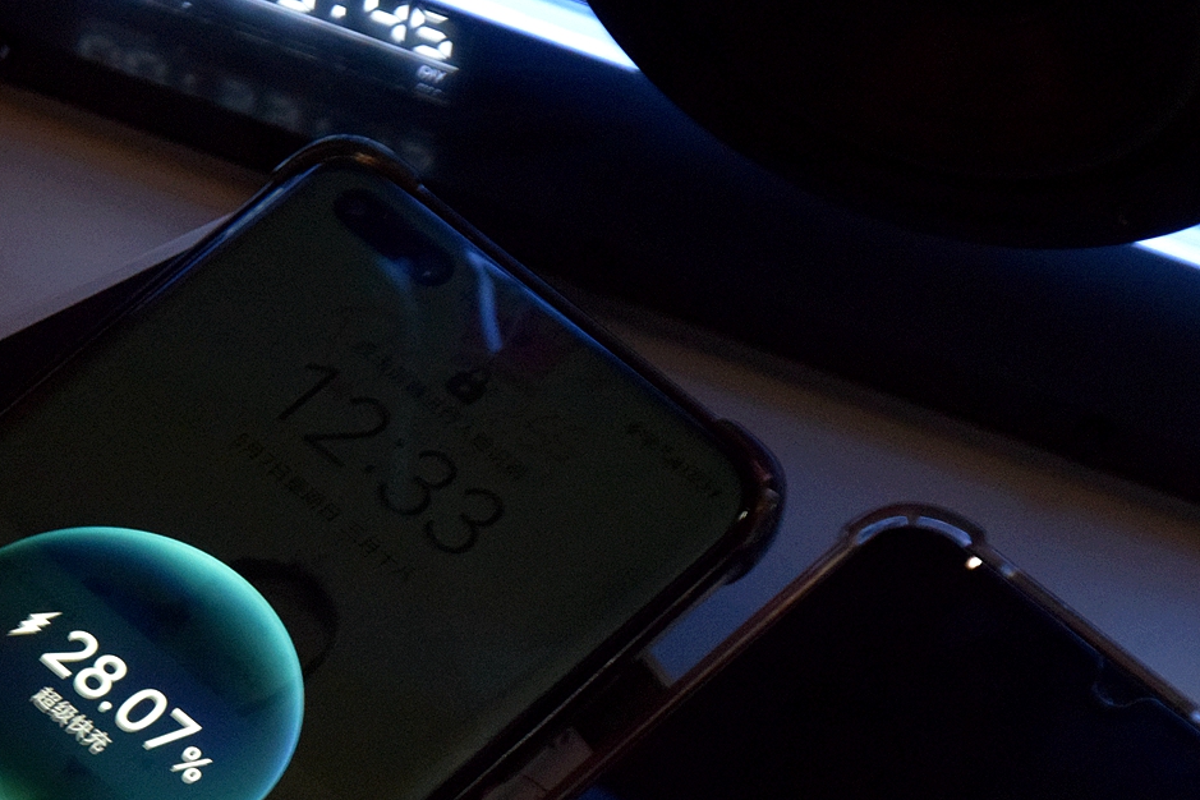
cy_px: 749
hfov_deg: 8.9
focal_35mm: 230
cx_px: 469
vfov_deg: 6.0
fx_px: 7666
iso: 3200
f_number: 5.3
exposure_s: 1/25
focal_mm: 80
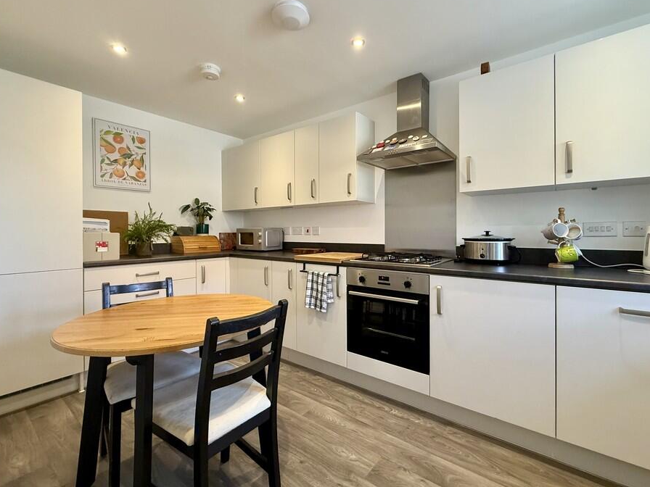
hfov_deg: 94.4
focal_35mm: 16
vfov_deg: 78.1
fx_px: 300
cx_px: 338
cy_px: 233
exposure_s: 1/100
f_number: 2.2
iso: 400
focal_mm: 2.22
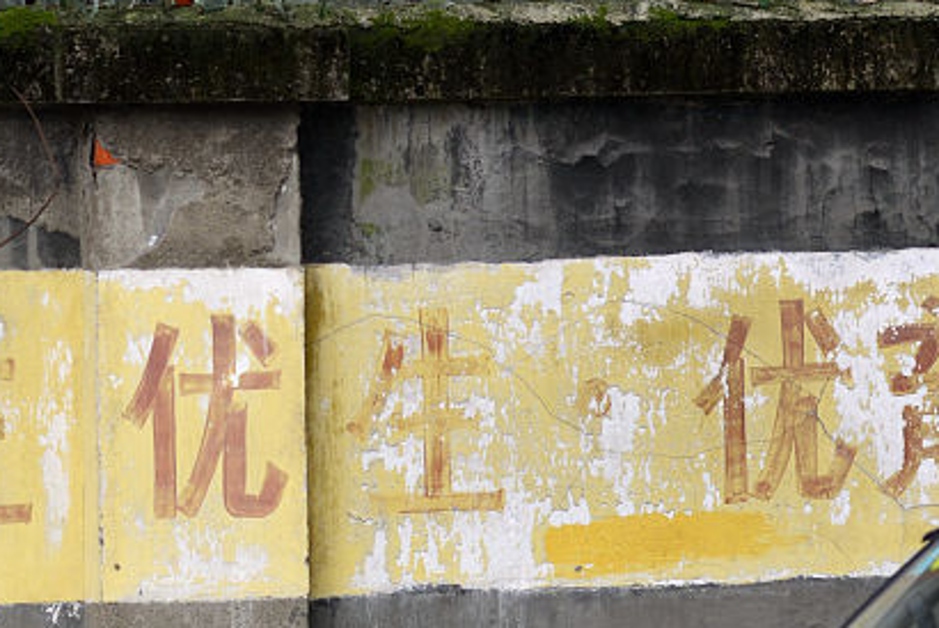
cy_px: 434
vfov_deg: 4.8
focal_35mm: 287
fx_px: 7491
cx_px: -66
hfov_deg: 7.1
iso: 160
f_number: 2.8
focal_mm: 98
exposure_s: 1/500
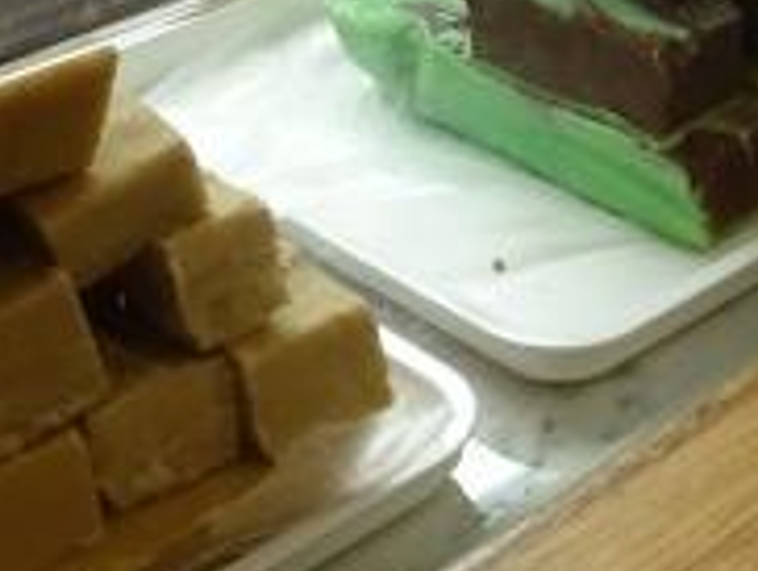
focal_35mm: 111
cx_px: 746
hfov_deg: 17.3
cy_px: -150
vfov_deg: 13.0
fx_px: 2434
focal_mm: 4.1
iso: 320
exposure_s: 1/30
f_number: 3.5
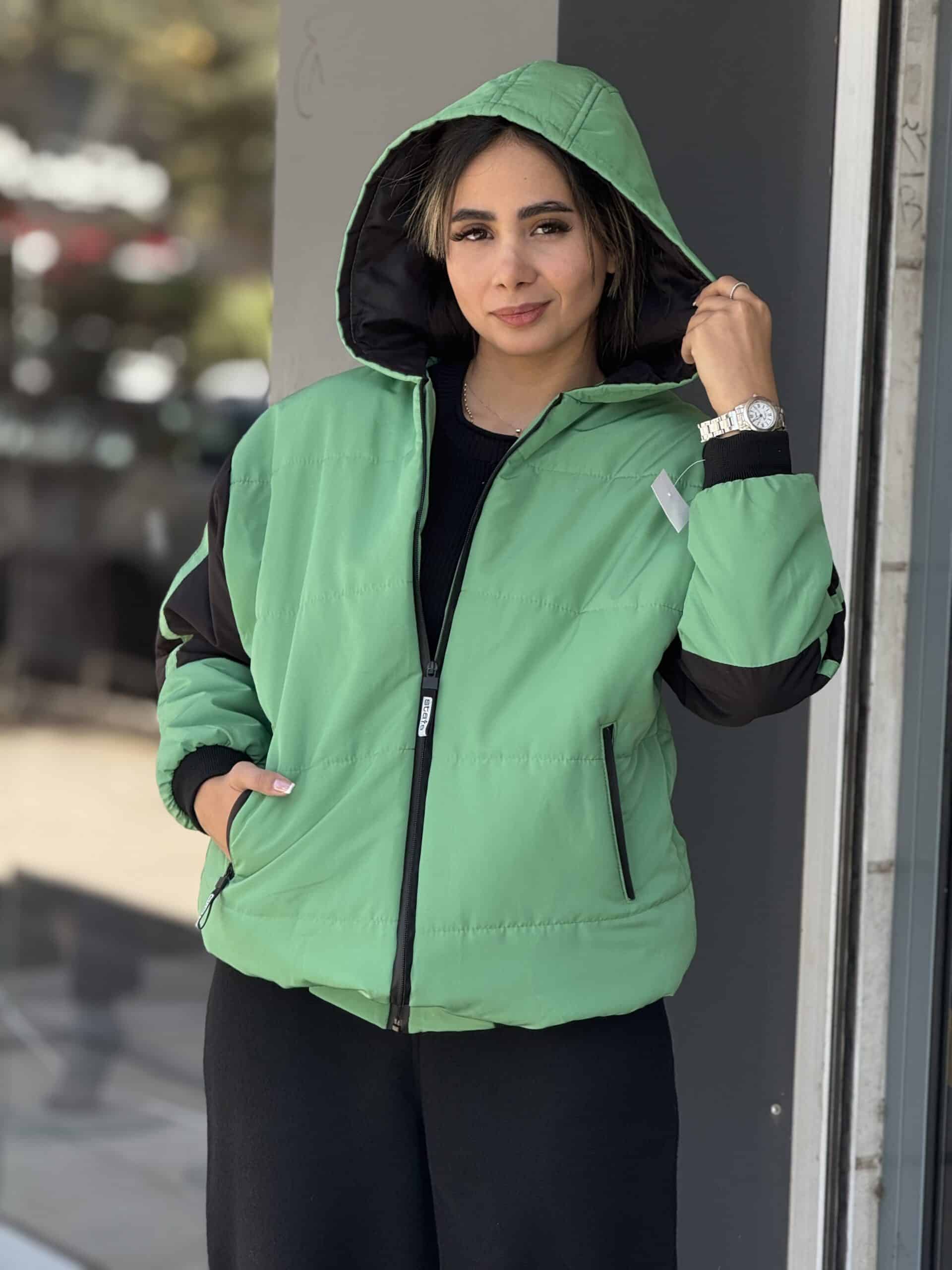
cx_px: 476
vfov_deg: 16.4
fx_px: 4400
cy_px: 635
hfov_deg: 12.3
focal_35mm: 120
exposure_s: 1/130
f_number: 2.8
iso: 64
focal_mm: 15.66
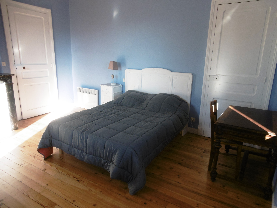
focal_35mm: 24
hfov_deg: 71.6
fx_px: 192
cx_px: 138
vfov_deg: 56.8
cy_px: 104
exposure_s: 1/80
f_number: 3.1
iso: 100
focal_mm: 4.3
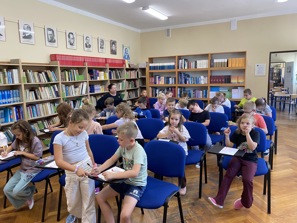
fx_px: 223
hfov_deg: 67.3
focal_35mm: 26
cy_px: 112
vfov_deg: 53.1
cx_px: 148
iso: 125
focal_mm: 4.25
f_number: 1.8
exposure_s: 1/97
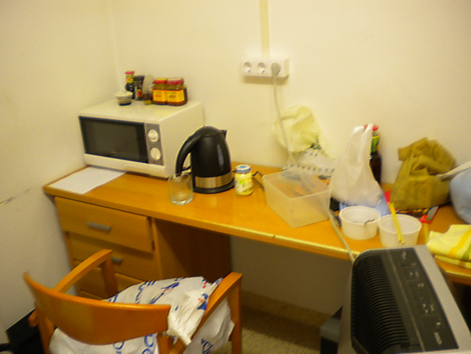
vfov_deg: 40.7
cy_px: 177
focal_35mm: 35
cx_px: 236
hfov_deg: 52.6
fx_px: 476
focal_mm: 6.3
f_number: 3.1
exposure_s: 1/7.9
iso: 107
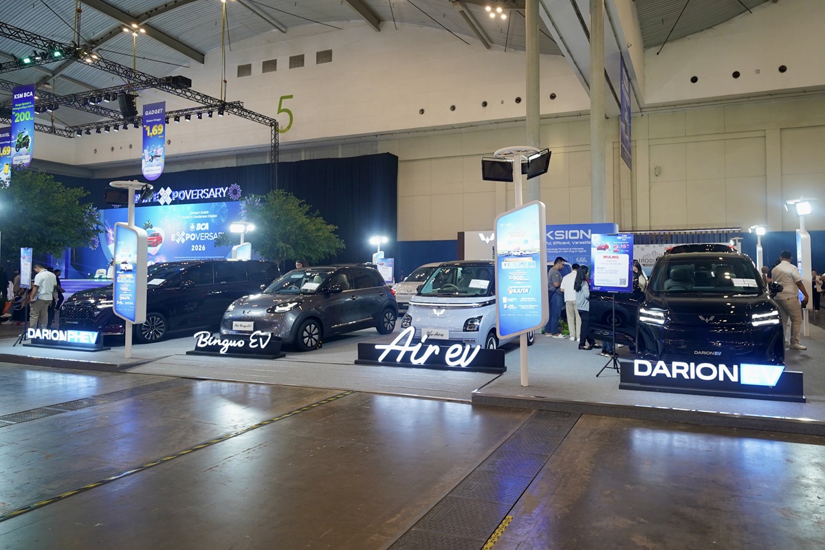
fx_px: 367
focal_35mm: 16
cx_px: 412
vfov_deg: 73.7
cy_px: 275
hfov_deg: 96.7
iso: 640
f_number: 3.5
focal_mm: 16
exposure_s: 1/125
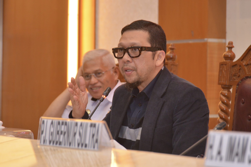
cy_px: 84
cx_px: 126
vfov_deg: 11.4
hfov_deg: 17.1
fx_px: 837
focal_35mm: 120
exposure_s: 1/60
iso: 2500
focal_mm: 120
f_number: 5.6
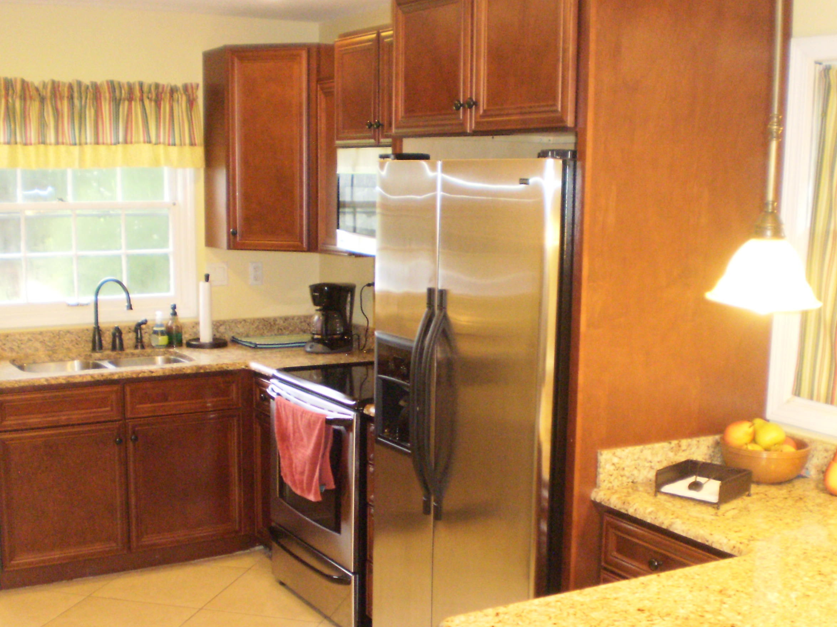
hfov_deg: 41.2
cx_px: 432
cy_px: 392
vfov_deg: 31.4
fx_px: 1112
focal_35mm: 46
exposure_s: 1/30
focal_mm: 6.3
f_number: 3.1
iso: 400
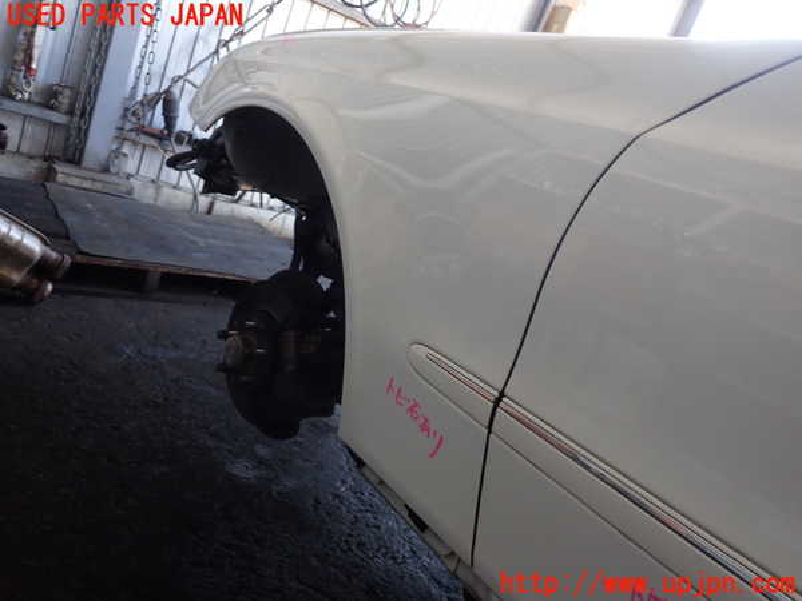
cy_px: 300
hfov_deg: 60.0
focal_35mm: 30
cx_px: 401
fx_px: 695
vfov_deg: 46.8
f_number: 2.3
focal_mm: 5.4
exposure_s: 1/60
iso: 100
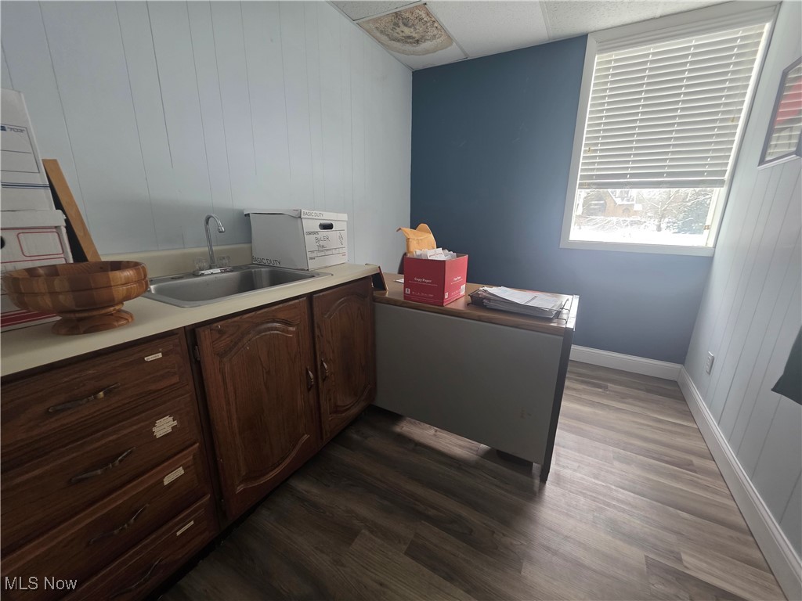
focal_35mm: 13
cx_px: 401
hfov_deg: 106.2
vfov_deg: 89.9
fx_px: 301
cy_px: 300
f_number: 1.9
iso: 160
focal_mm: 2.2
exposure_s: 1/60
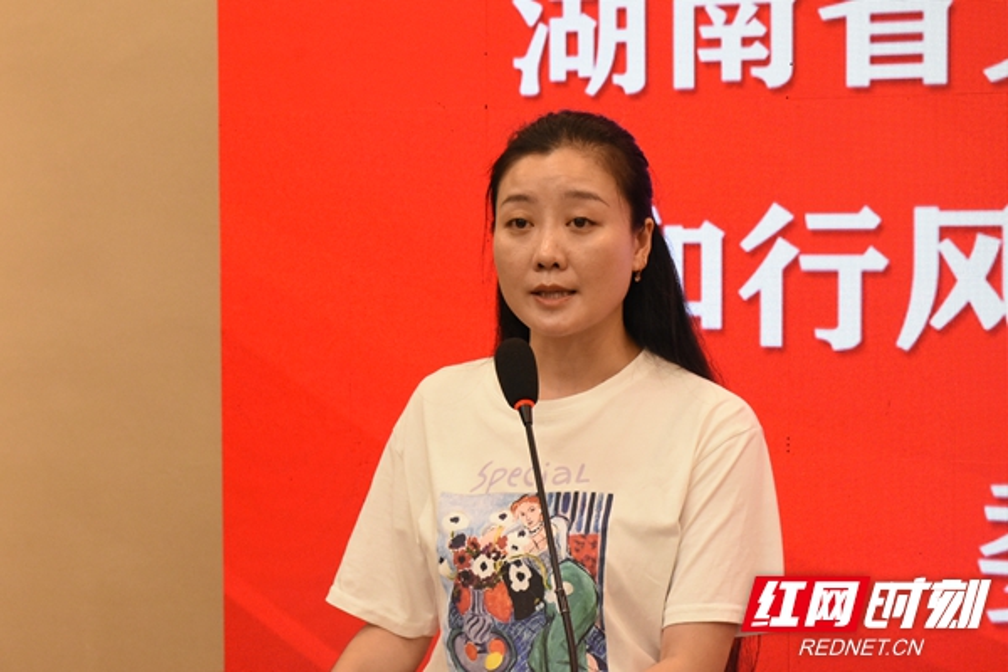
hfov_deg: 21.9
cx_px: 504
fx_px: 2604
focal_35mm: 93
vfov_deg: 14.7
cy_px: 336
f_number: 9
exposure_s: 1/125
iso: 4000
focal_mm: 62
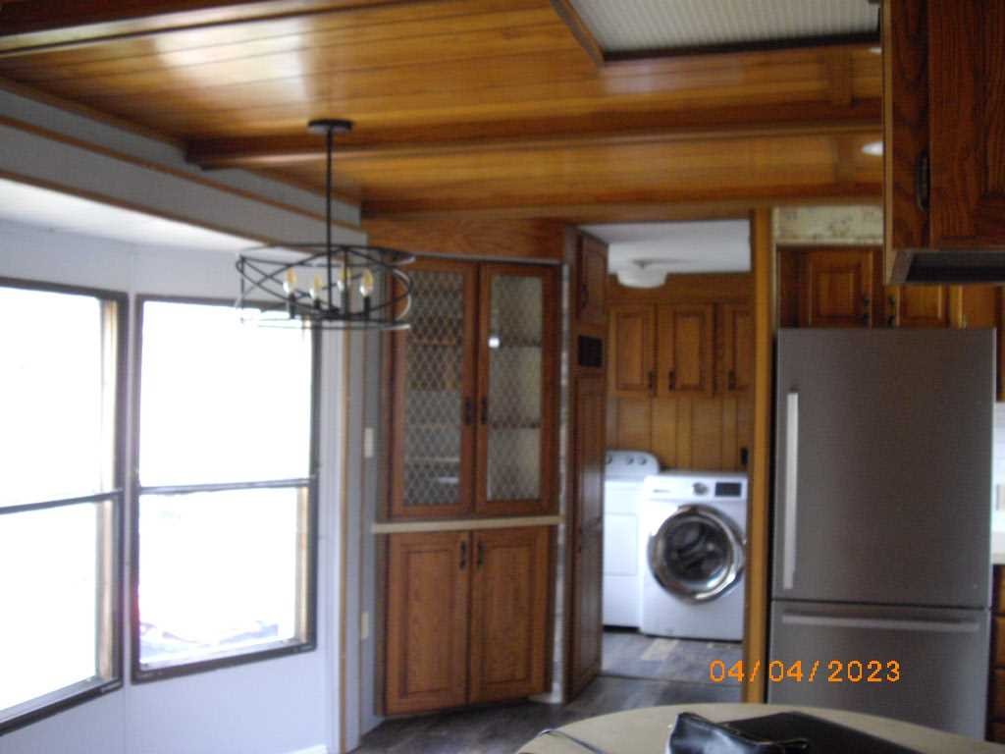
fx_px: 1103
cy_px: 377
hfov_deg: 49.0
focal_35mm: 38
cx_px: 502
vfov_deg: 37.7
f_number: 2.8
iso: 400
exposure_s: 1/50
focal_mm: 7.9
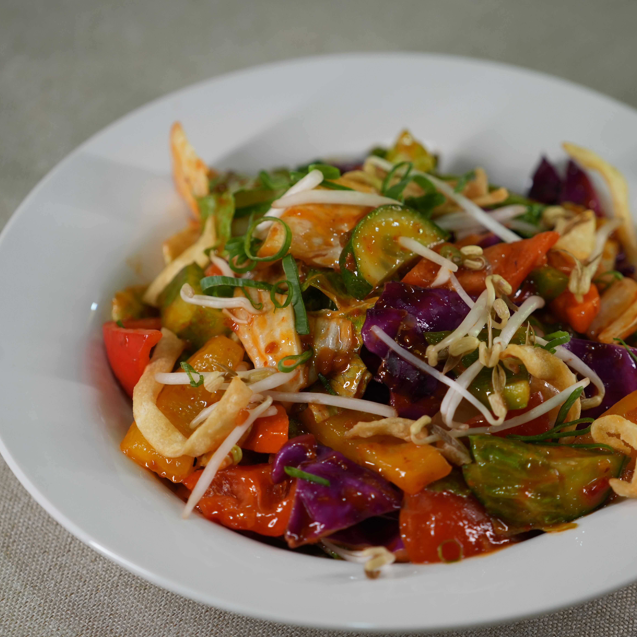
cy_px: 319
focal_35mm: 230
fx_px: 4788
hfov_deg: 7.6
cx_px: 399
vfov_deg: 7.6
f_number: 4
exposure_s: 1/200
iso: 640
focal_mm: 180
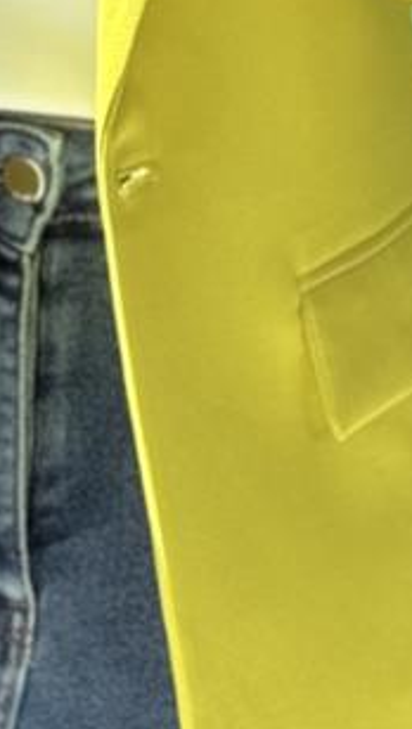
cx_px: 116
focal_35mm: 226
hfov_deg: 5.4
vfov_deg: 9.3
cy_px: -262
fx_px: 4375
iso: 64
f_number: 1.78
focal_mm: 6.76
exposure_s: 1/425
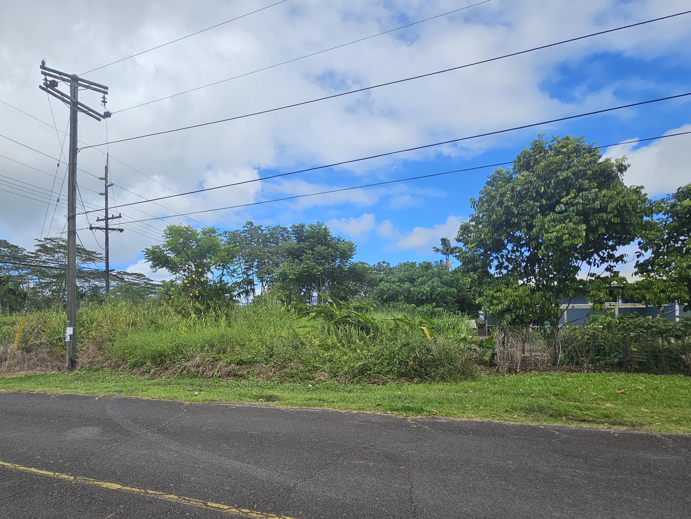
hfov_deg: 93.5
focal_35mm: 16
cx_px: 282
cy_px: 312
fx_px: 319
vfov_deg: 77.2
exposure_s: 1/1859
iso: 50
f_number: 2.2
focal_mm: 2.2
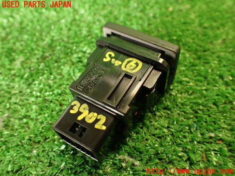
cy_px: 88
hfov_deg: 56.8
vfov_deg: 44.2
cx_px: 118
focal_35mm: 32
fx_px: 217
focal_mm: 5.79
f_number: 2.4
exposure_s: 1/30
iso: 400
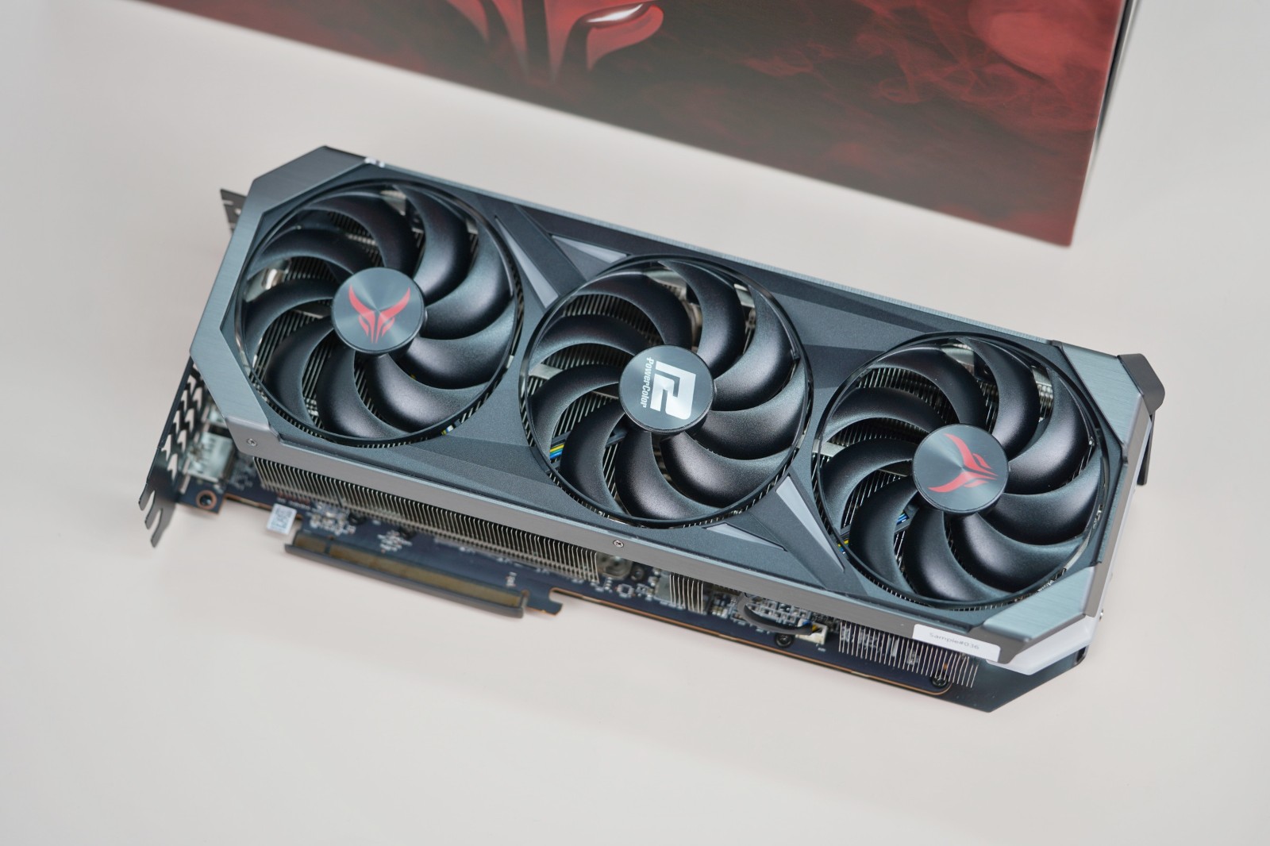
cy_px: 423
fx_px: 3174
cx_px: 635
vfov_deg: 15.2
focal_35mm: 90
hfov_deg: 22.6
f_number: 2.8
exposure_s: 1/80
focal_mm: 90
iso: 125
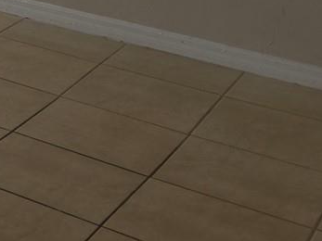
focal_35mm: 106
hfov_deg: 14.4
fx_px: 986
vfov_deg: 12.2
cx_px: -380
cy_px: -255
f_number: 1.7
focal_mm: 6.3
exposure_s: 1/148
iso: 12
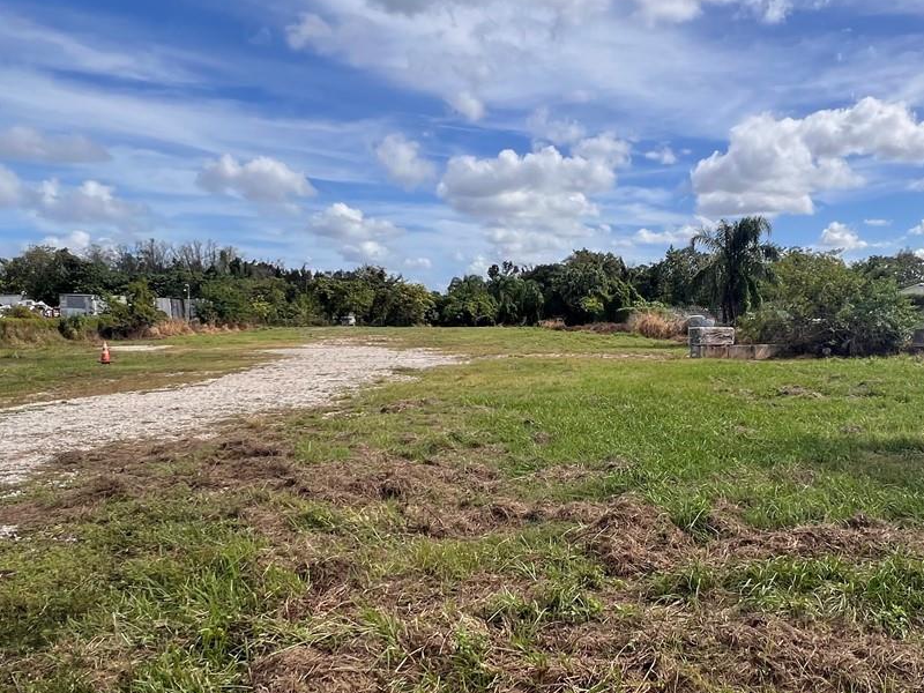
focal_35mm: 26
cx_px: 609
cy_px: 423
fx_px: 694
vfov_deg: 52.6
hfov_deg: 65.7
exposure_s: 1/1845
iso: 32
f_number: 1.8
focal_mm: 1.57
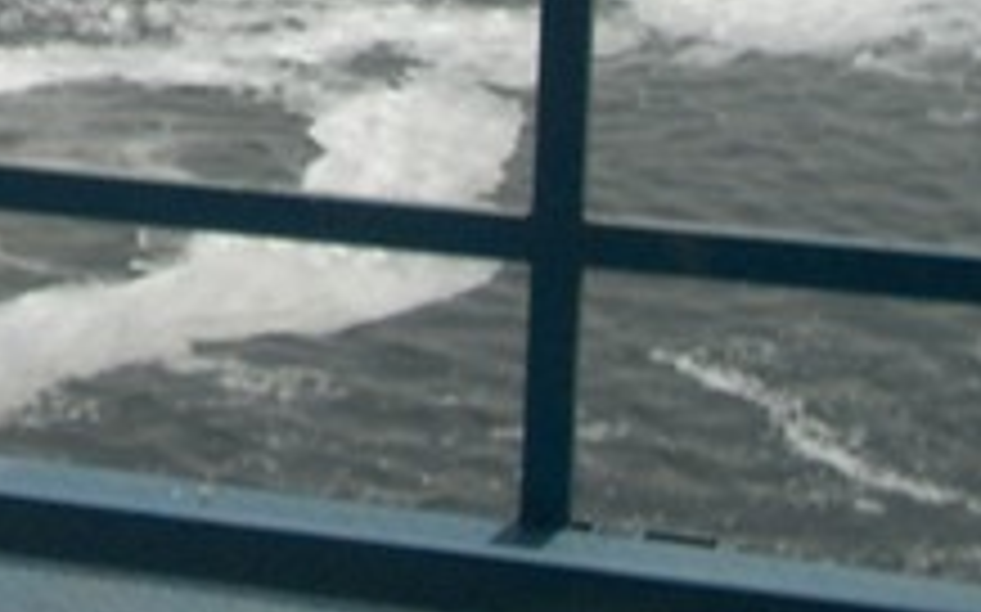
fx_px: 3634
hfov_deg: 14.8
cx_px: -261
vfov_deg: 9.1
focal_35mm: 136
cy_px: -554
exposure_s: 1/1000
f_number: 4.3
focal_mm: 5.8
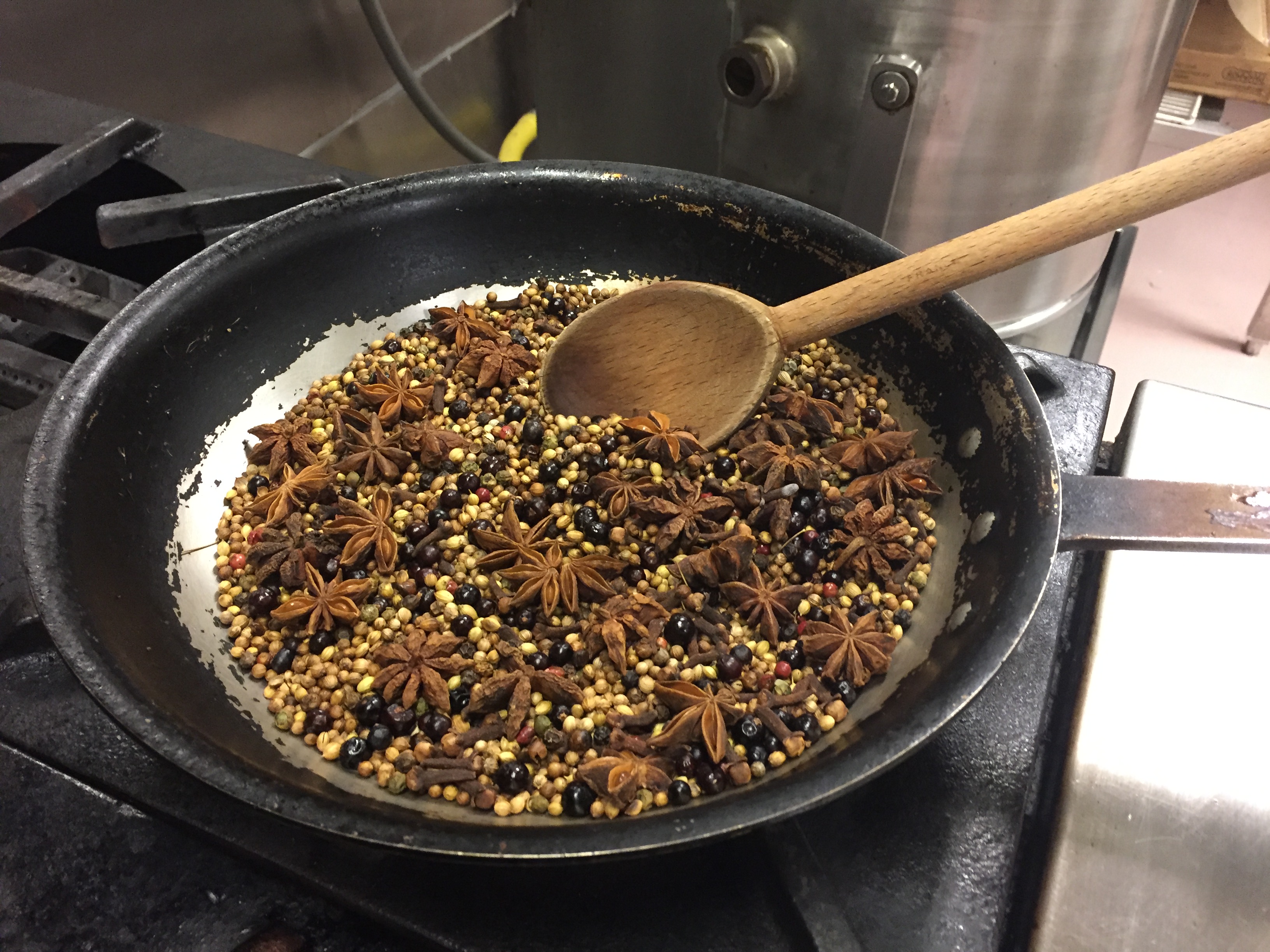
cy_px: 476
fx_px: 1064
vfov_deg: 48.2
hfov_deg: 61.7
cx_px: 635
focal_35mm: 29
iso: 250
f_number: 2.2
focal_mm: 4.15
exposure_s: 1/17
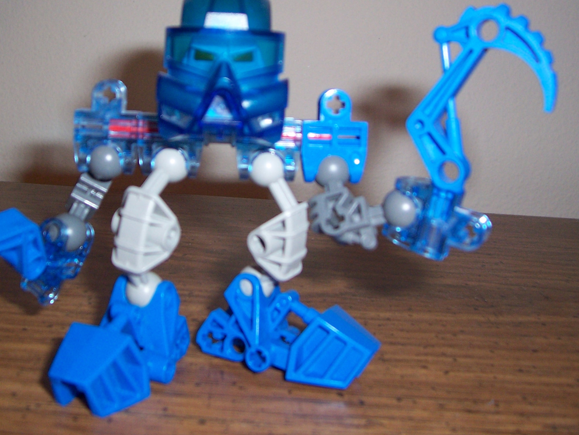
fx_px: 719
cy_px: 165
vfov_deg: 33.4
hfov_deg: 43.6
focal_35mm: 43
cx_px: 222
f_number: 2.7
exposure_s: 1/60
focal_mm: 5.6
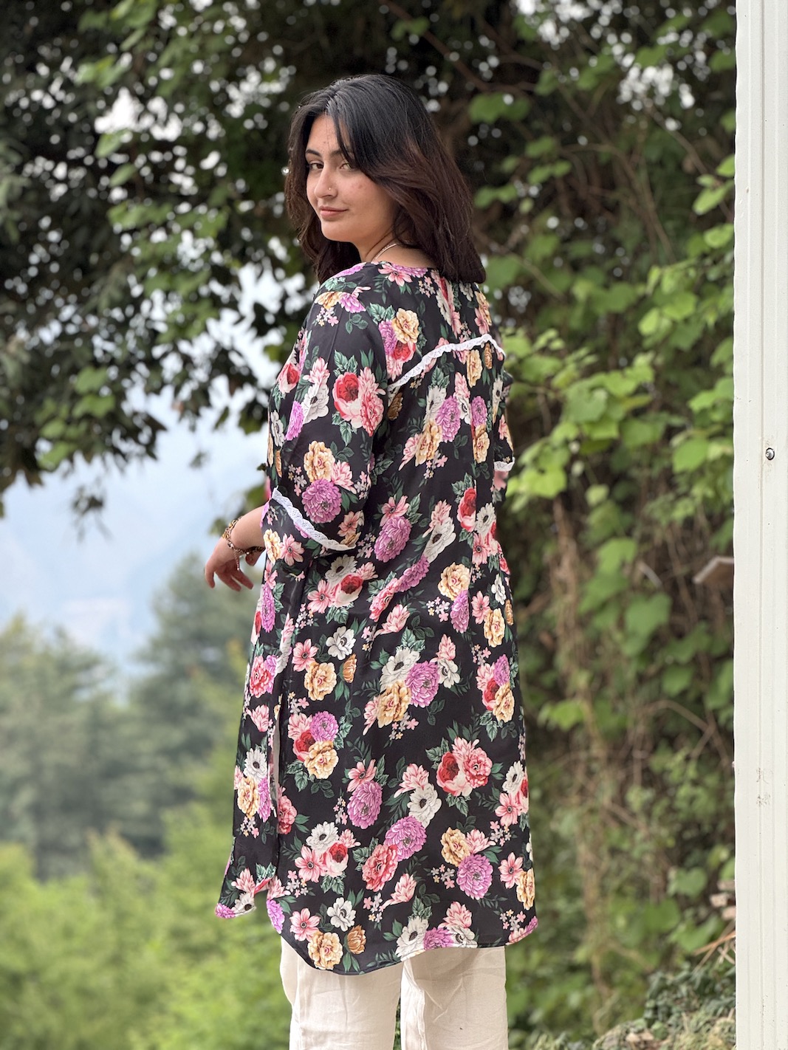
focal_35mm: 77
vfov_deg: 25.3
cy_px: 525
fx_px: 2336
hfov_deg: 19.1
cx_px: 394
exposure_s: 1/99
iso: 160
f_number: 2.8
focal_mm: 9
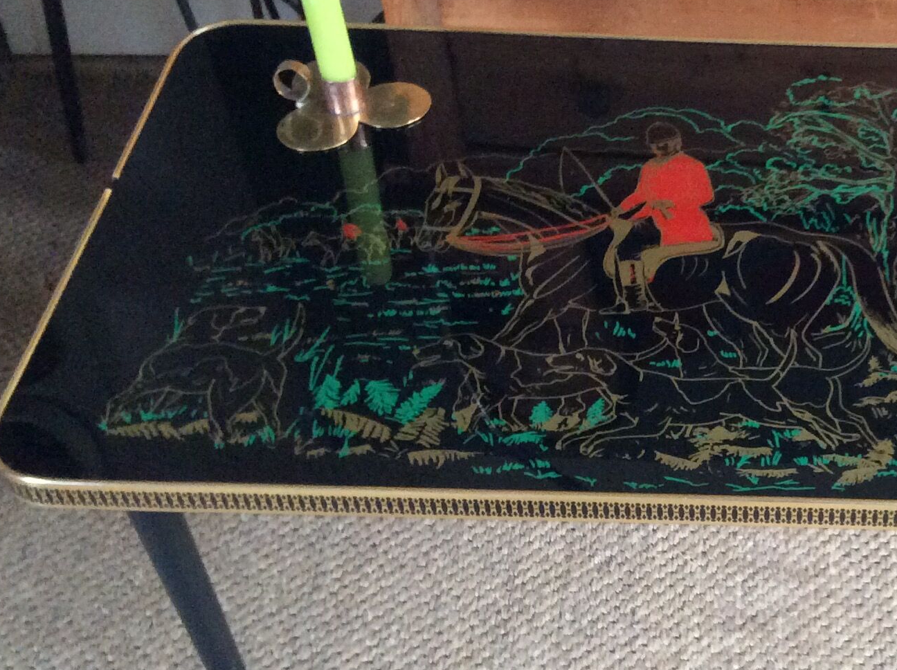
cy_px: 405
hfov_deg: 29.2
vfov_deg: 22.8
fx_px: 1656
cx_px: 790
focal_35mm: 64
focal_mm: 3.3
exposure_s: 1/17
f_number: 2.4
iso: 250
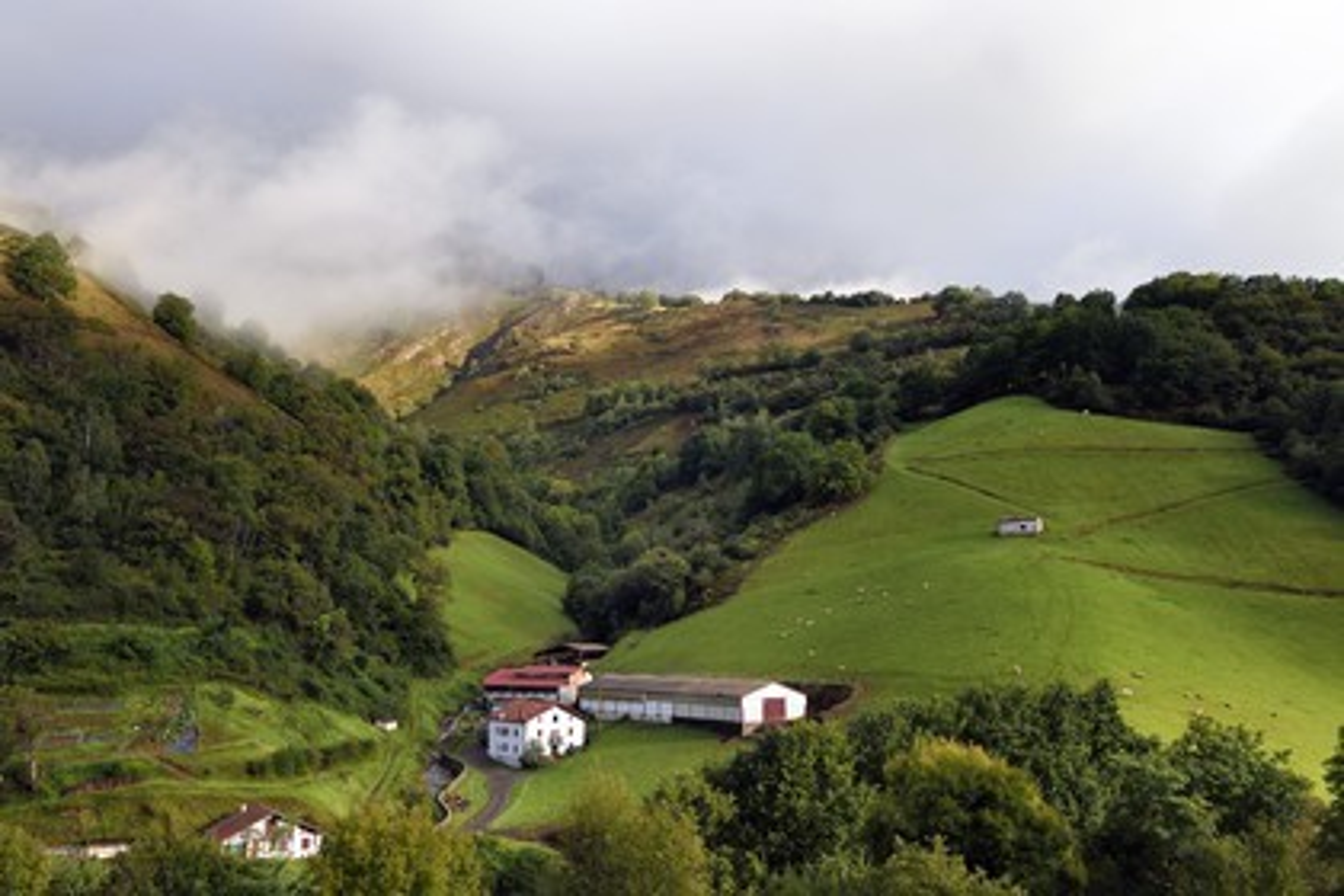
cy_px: 448
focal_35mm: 34
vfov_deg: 38.9
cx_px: 672
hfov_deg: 55.8
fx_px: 1269
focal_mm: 34
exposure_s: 1/250
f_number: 10
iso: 400
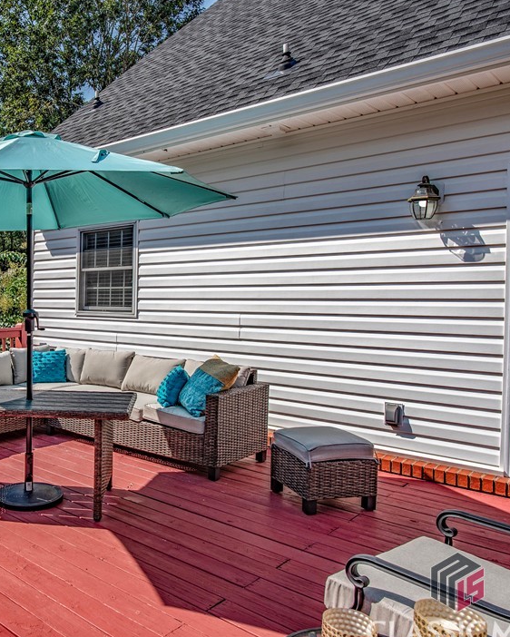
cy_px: 320
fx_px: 547
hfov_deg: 45.9
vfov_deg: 60.4
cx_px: 65
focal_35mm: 29
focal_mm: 20
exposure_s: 1/800
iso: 200
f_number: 8
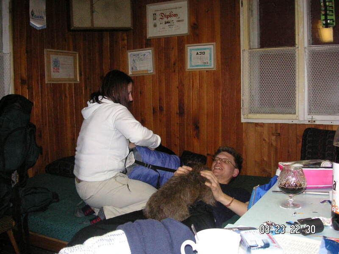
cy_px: 127
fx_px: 362
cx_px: 170
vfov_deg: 38.7
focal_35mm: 37
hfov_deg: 50.1
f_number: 2.8
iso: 160
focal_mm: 6.1
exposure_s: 1/45
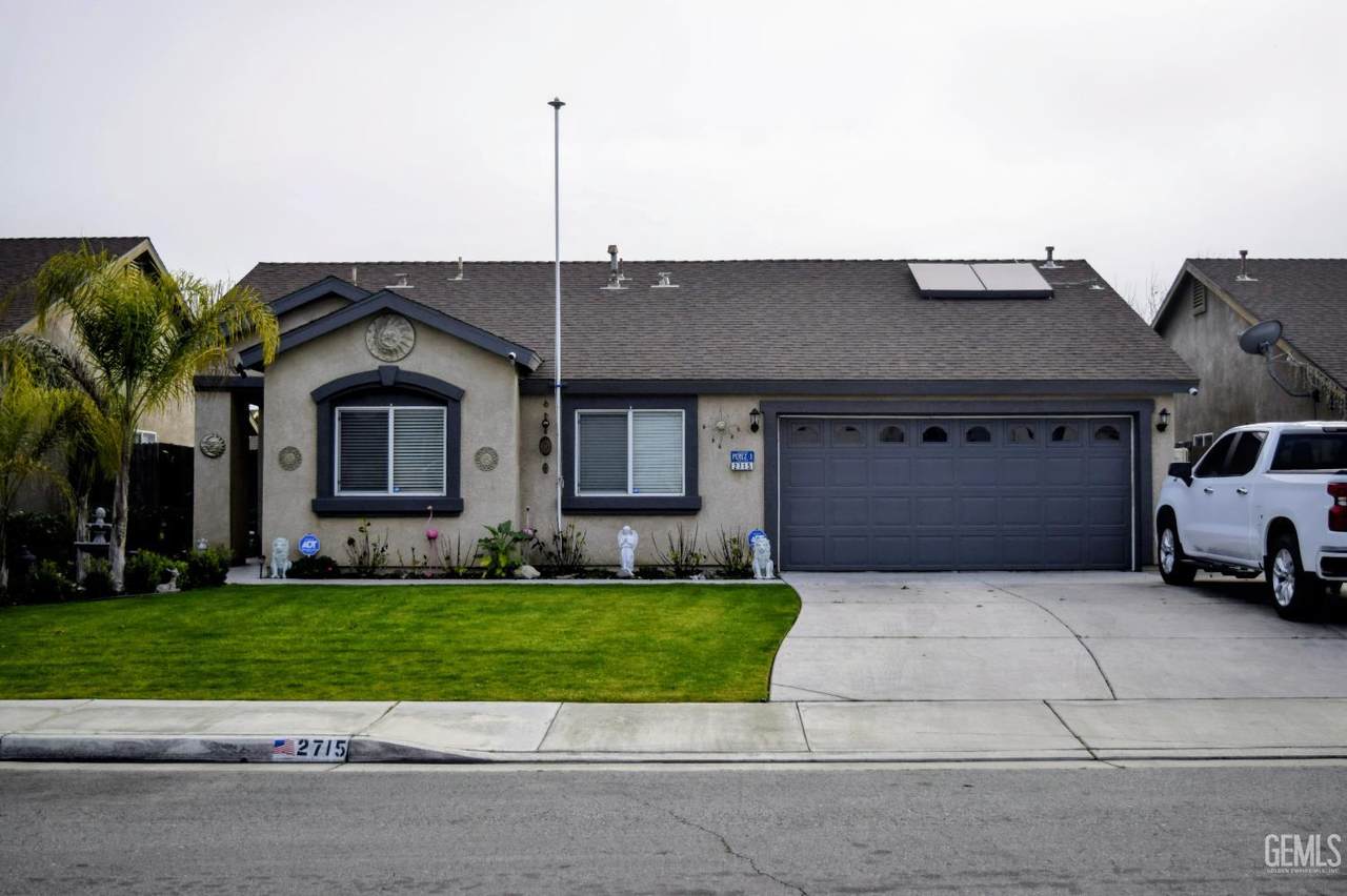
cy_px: 448
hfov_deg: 46.4
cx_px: 674
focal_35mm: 42
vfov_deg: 31.9
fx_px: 1571
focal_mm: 28
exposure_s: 1/2000
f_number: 4.2
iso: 320
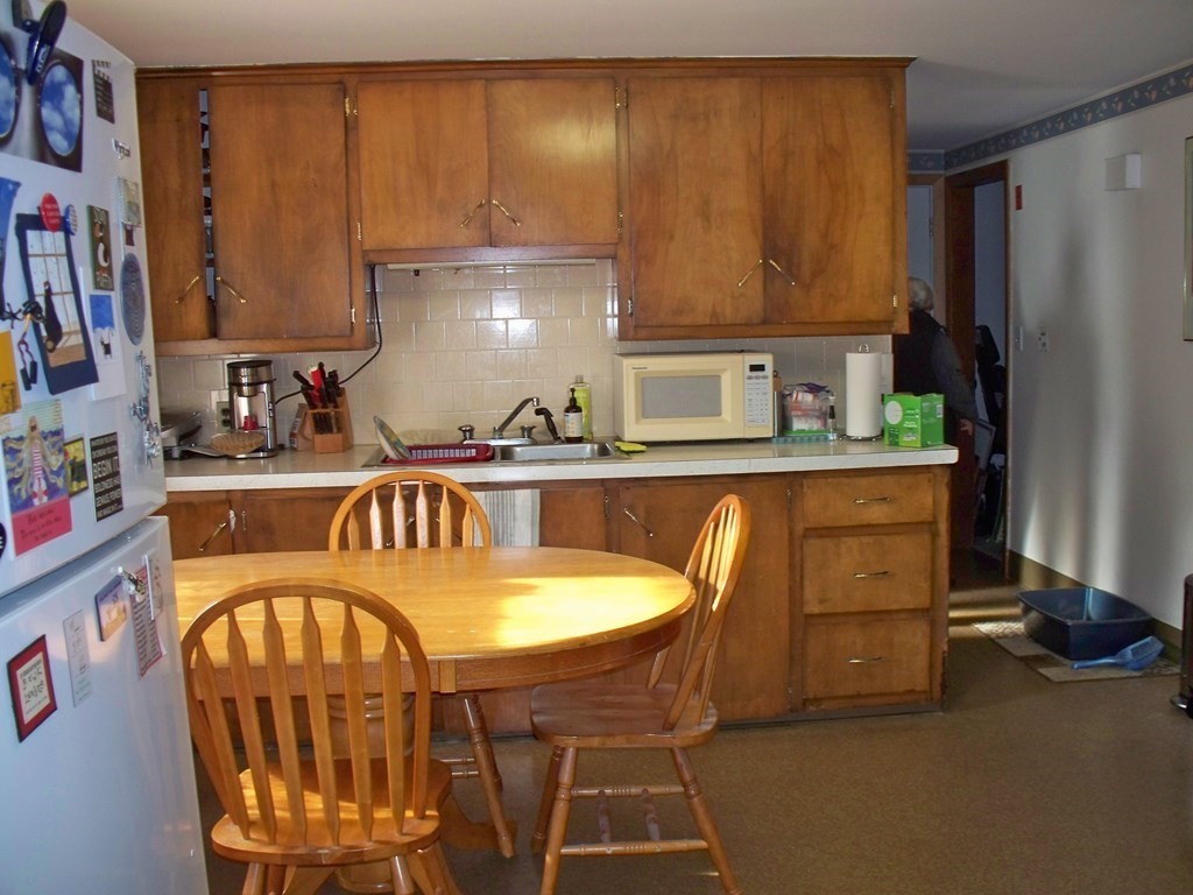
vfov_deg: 40.7
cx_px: 596
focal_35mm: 35
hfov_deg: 52.6
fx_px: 1206
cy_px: 448
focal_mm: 7.54
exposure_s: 1/30
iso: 200
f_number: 2.8
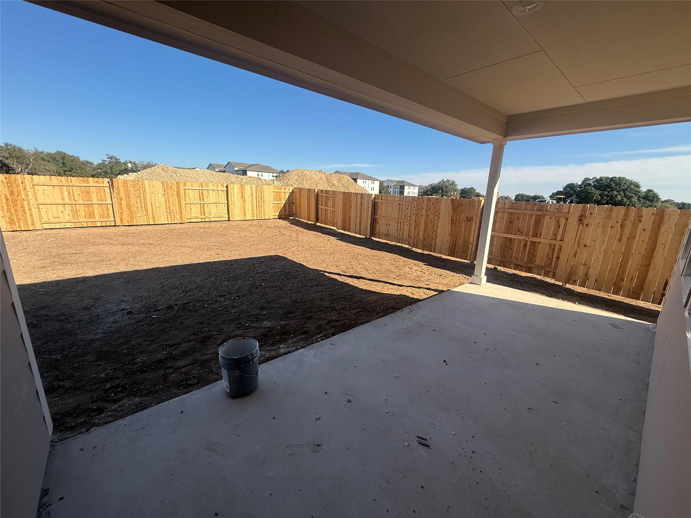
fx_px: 279
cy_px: 259
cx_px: 346
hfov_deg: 102.1
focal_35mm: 14
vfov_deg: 85.7
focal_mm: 2.22
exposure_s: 1/1698
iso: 50
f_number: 2.2
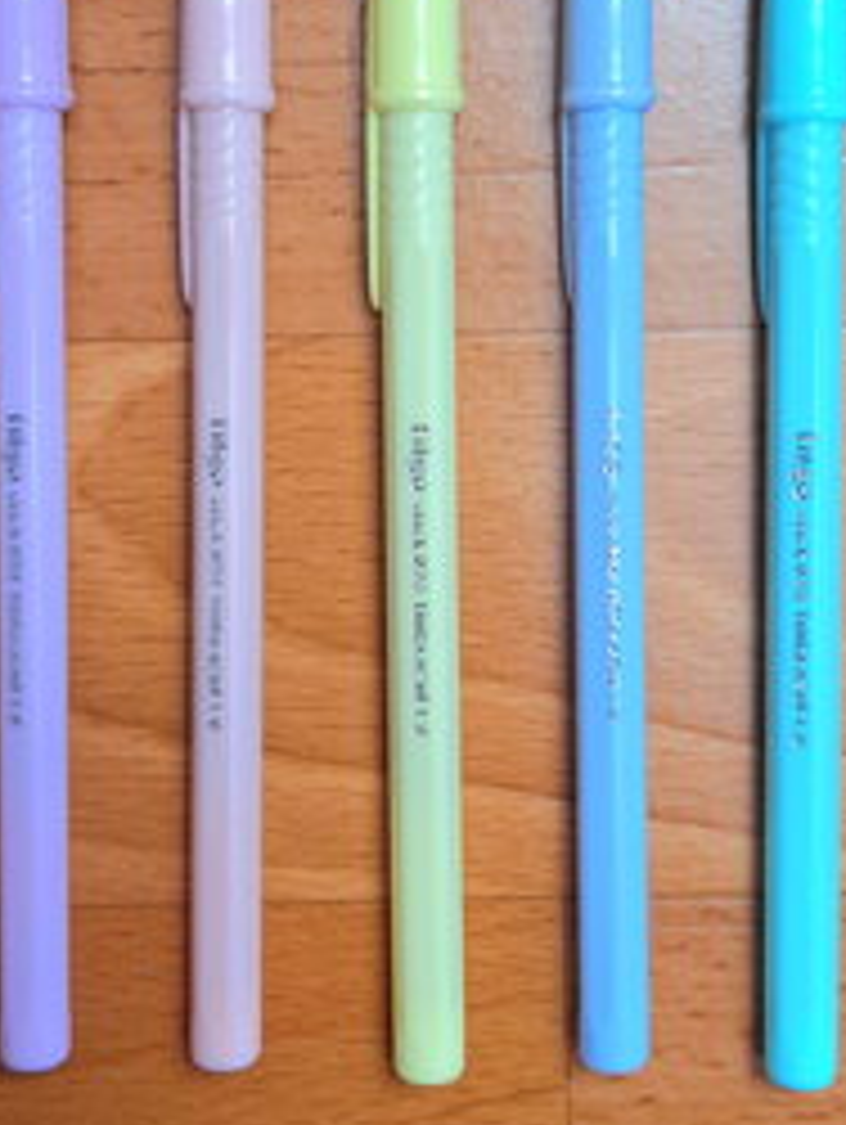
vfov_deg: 38.4
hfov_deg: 29.7
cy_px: 376
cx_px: 446
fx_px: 1594
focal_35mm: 49
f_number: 1.8
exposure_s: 1/50
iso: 200
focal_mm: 5.54
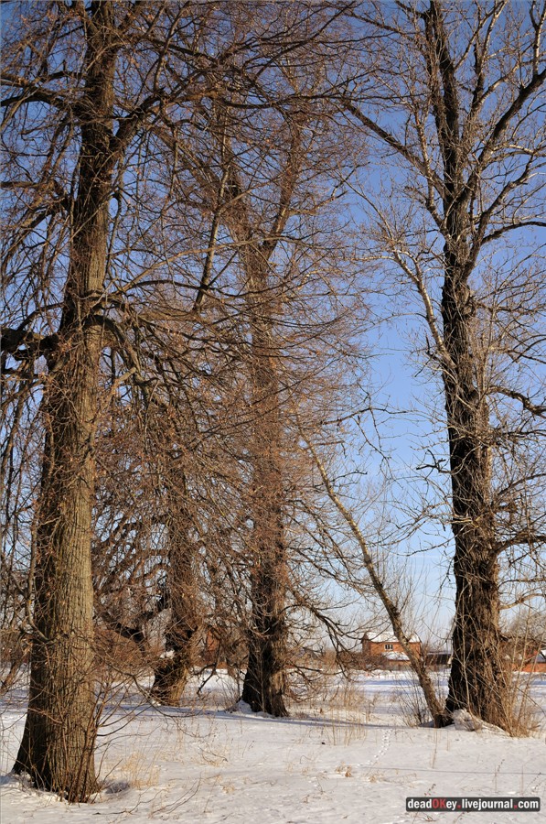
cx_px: 273
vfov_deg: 53.2
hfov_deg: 36.8
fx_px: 822
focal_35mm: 36
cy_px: 412
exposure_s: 1/640
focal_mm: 24
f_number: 5.6
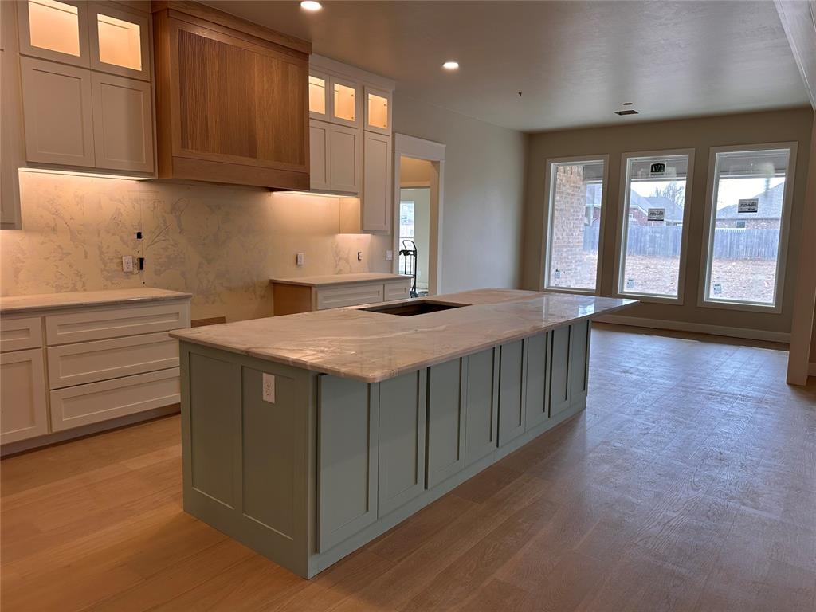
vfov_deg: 56.8
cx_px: 408
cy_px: 306
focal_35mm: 24
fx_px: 566
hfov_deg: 71.6
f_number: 1.78
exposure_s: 1/121
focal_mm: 6.86
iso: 80
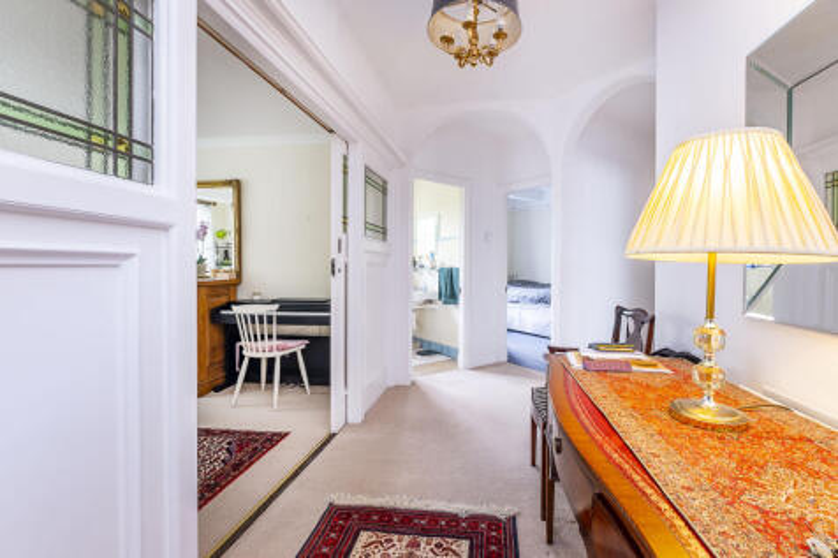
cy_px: 279
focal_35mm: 15
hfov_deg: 100.4
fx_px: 349
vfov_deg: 77.3
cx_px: 419
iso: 250
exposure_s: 1/6
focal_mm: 10
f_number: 5.6
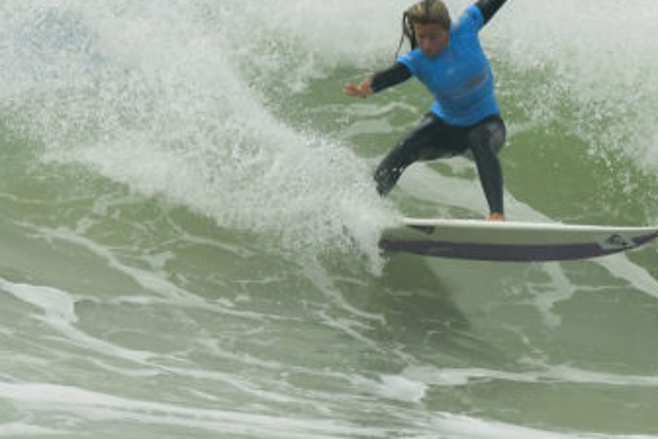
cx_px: 421
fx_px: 32605
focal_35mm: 1784
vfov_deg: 0.8
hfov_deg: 1.2
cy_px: 71
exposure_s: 1/2000
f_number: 8
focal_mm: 500
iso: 500
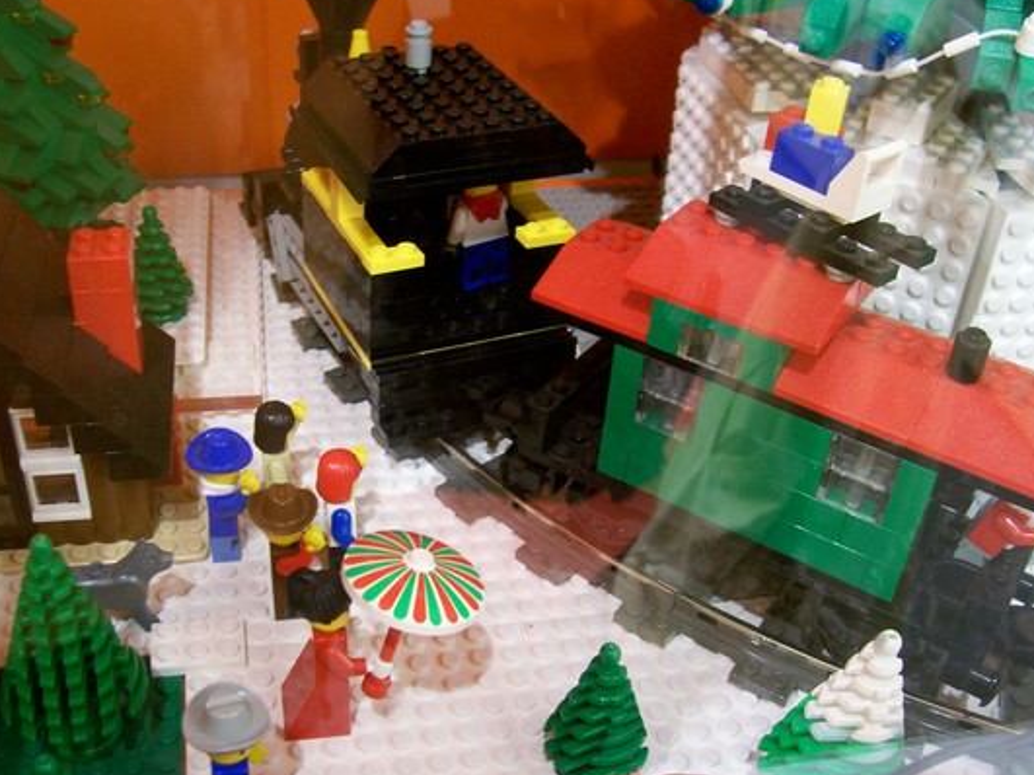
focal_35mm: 41
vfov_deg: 35.1
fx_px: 1224
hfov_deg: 45.7
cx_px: 456
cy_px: 438
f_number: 2.7
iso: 160
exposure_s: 1/14.8
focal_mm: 5.6
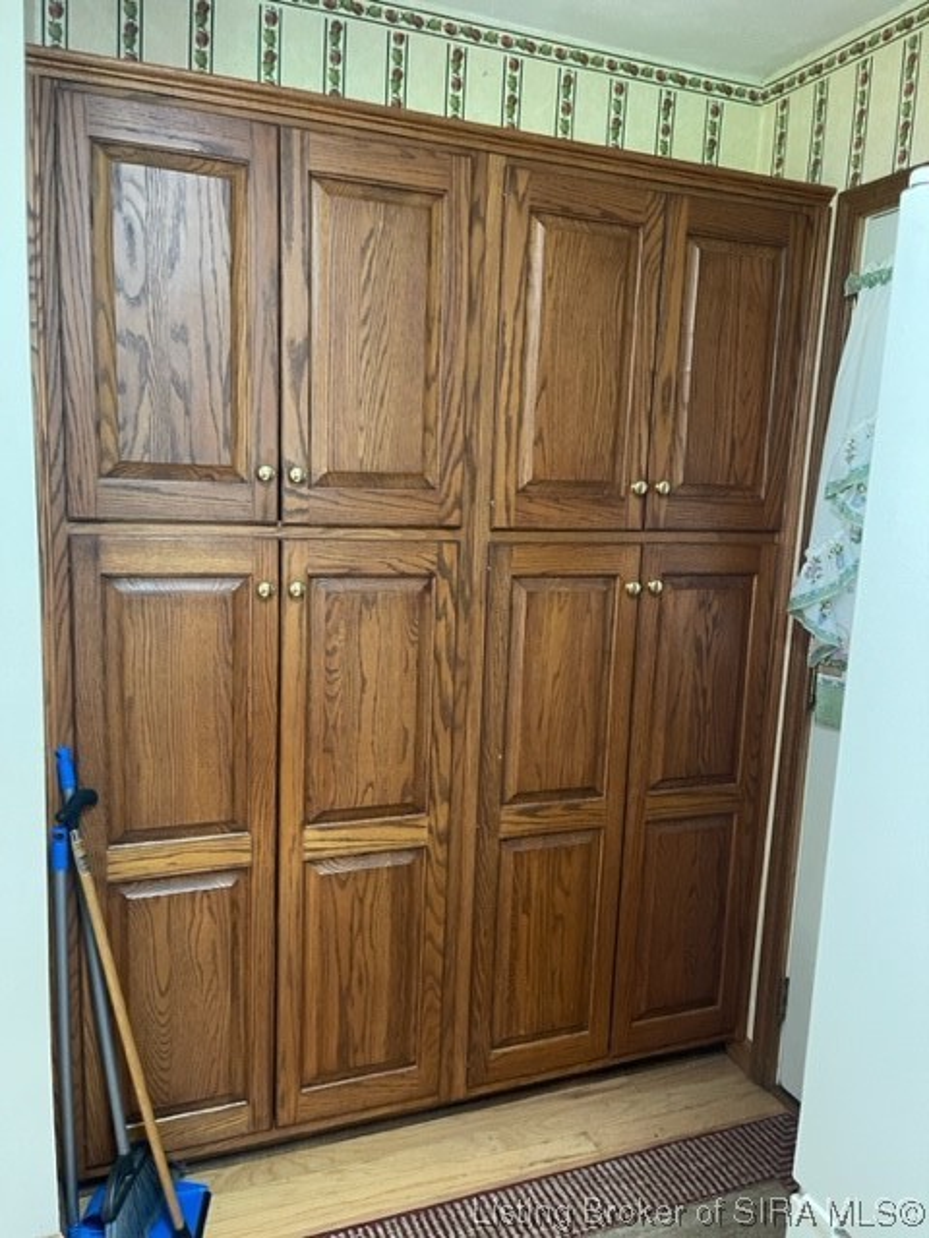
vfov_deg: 67.3
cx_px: 464
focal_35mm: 26
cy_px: 619
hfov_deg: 53.1
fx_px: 930
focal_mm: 5.1
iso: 640
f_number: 1.6
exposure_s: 1/40
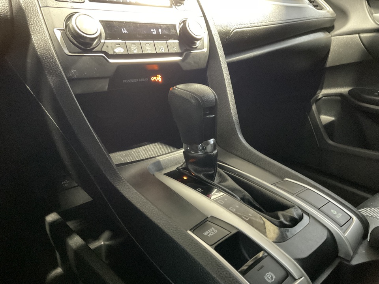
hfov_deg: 61.7
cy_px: 142
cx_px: 190
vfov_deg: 48.2
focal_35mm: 29
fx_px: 318
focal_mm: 3
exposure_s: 1/15
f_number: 1.8
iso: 1000
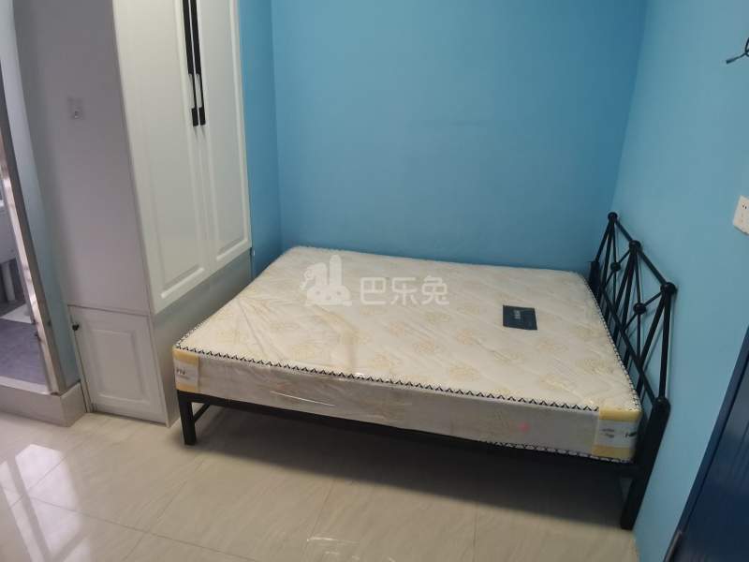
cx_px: 374
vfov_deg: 68.7
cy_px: 281
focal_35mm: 19
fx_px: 411
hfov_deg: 84.7
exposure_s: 1/33.3
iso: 320
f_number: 2.2
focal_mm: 3.12
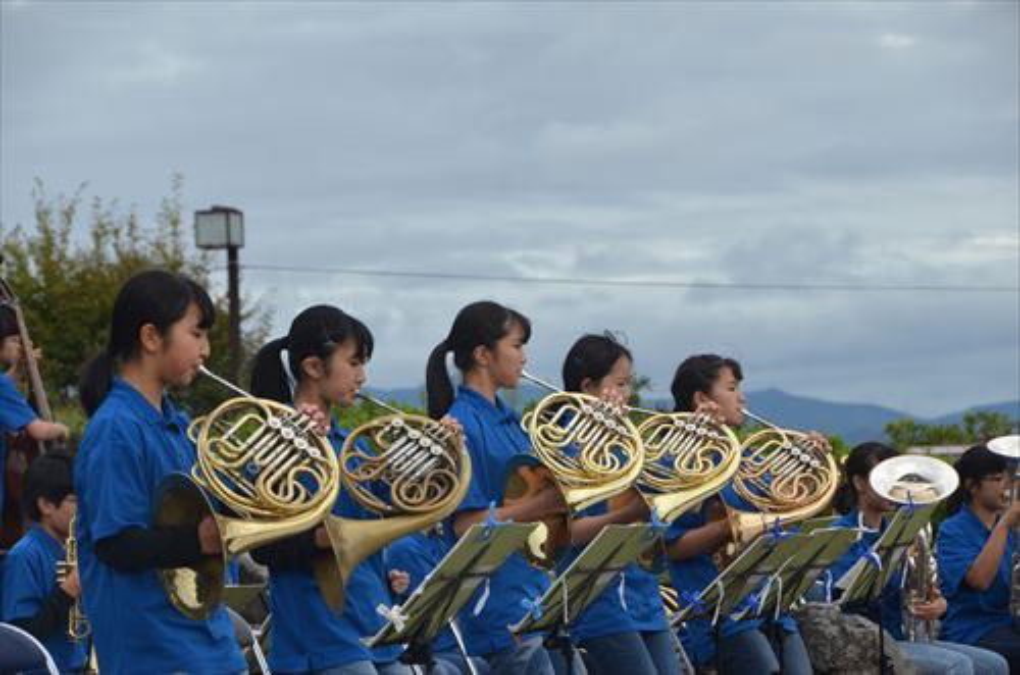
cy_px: 338
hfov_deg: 11.4
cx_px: 510
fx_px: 5089
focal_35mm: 180
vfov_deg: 7.6
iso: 450
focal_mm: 120
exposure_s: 1/250
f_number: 8
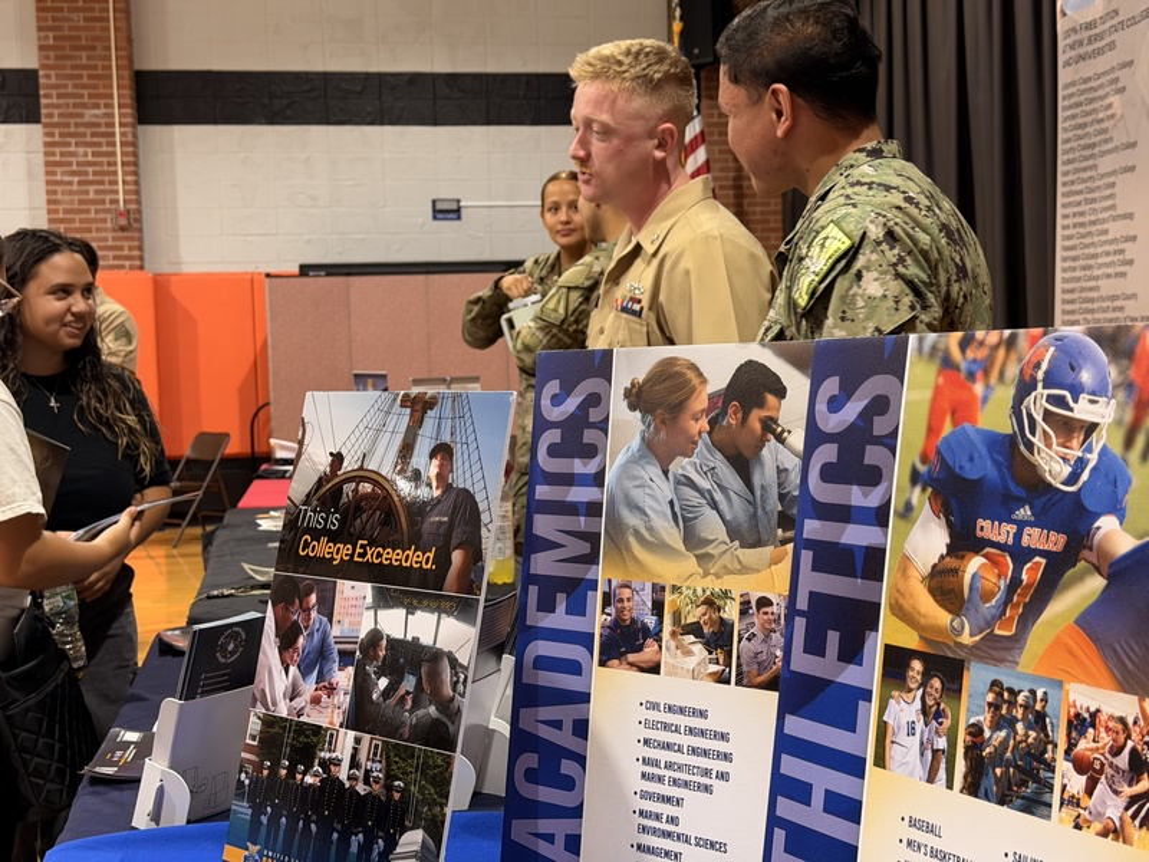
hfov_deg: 39.7
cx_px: 574
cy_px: 431
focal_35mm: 48
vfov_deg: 30.3
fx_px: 1593
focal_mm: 6.76
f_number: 1.78
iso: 125
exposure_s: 1/54
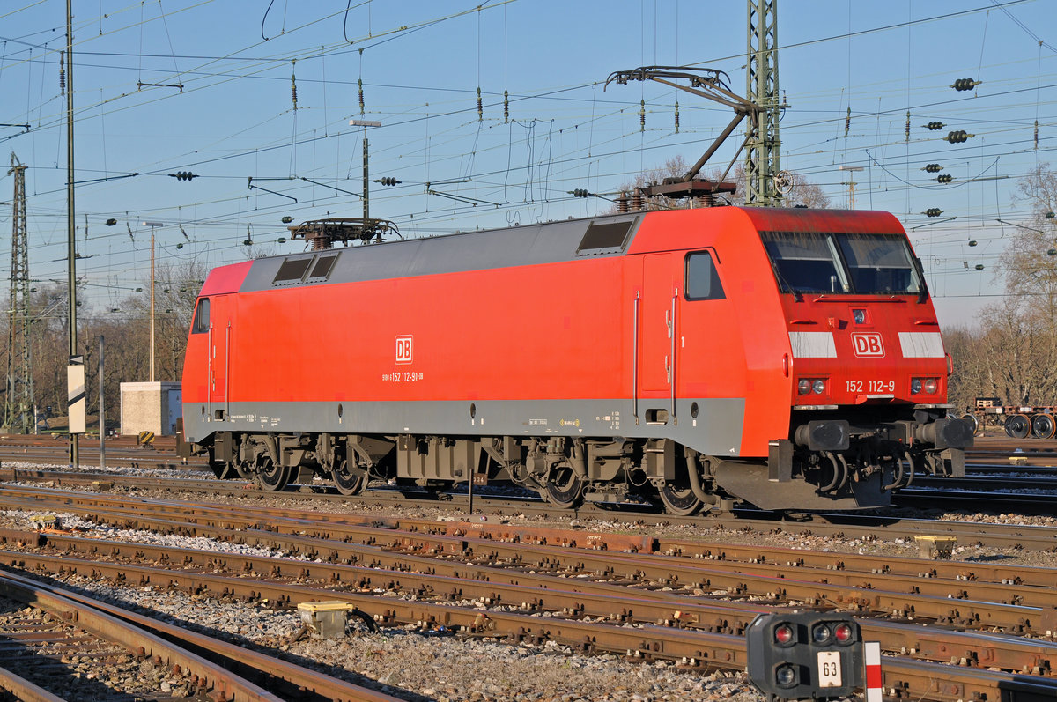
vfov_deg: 14.7
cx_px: 528
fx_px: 2727
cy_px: 351
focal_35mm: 93
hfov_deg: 21.9
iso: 250
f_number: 6.3
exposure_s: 1/1000
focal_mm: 62
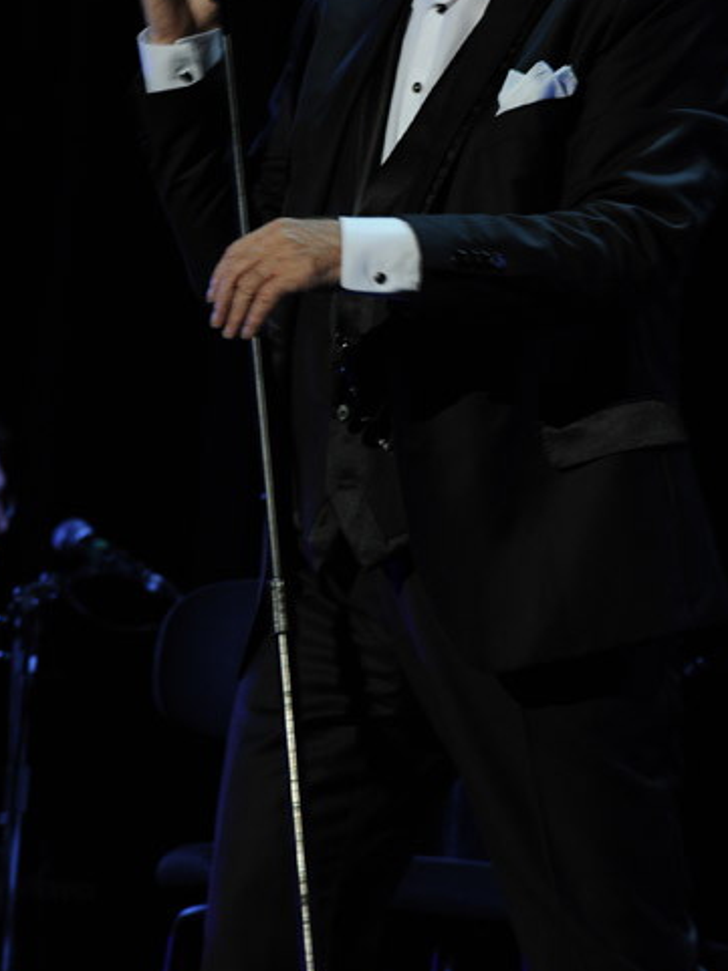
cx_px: 438
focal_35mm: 391
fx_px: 10974
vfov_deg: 5.1
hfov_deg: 3.8
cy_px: 216
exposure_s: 1/80
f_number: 5.6
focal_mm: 200
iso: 1000
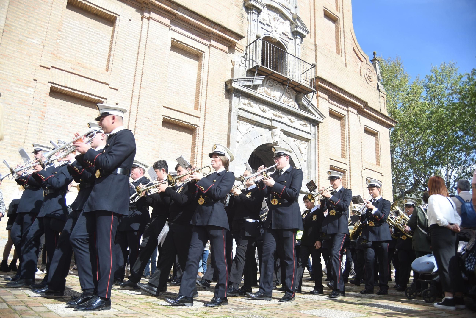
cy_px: 159
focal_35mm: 29
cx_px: 238
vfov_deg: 45.0
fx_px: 384
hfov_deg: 63.6
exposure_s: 1/400
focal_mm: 29
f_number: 5
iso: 100
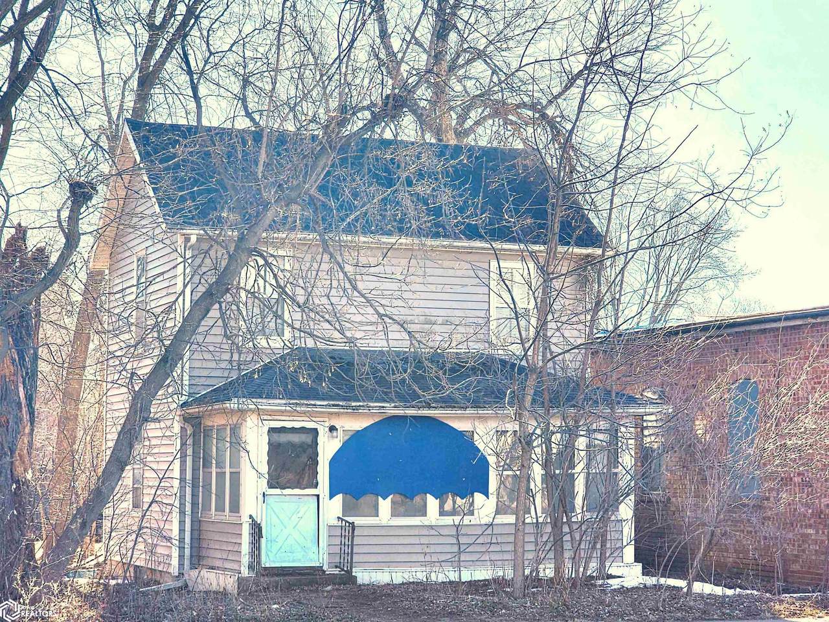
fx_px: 1652
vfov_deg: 21.3
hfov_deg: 28.2
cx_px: 414
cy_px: 311
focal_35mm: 69
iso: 40
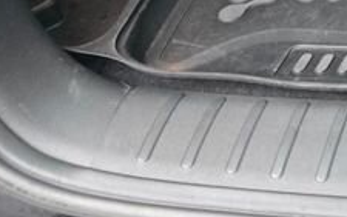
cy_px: -322
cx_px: 648
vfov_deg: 10.1
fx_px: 1051
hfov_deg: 15.7
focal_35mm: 111
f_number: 1.7
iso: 800
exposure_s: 1/100
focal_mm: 6.3
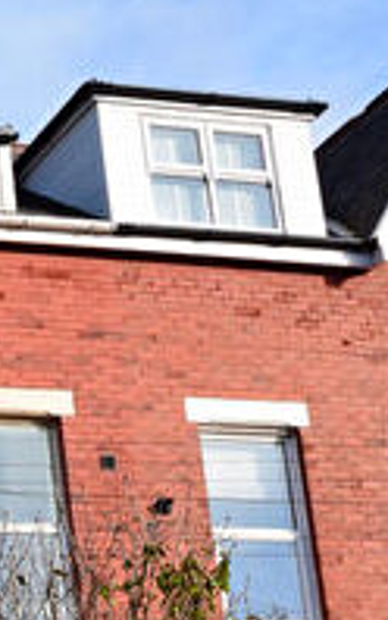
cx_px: -335
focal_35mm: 108
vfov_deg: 19.0
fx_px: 1825
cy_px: 540
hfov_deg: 11.2
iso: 320
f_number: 9
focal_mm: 20
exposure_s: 1/500
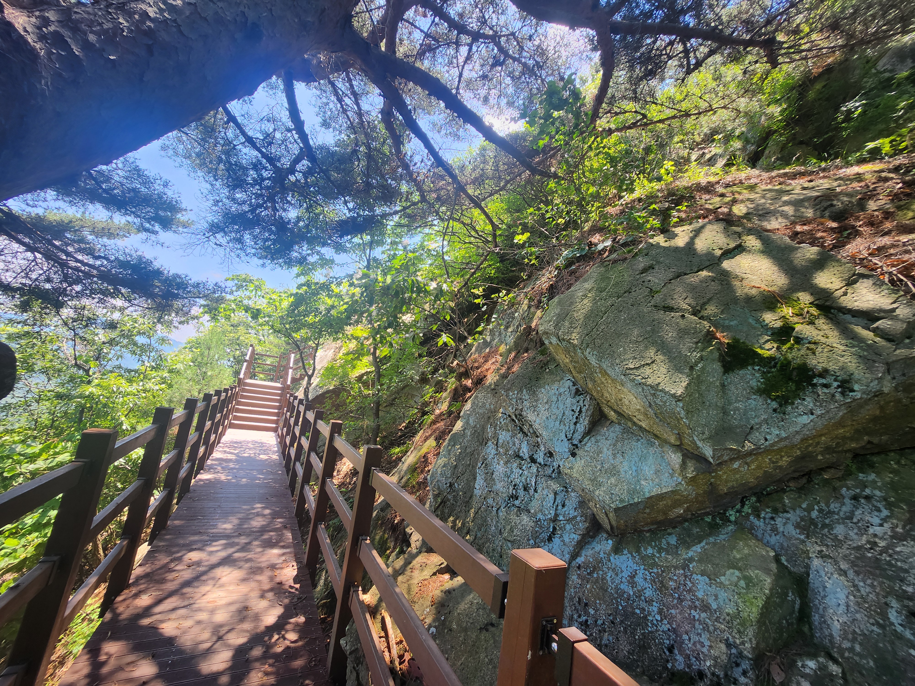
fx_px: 344
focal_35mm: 13
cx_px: 458
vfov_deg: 89.9
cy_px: 343
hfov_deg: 106.2
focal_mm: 1.74
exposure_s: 1/120
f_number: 2.2
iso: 40
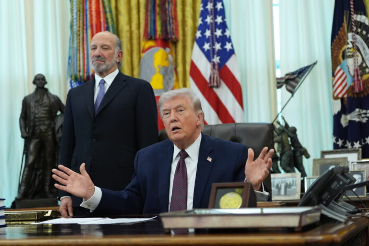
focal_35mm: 70
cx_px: 184
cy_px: 123
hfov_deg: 28.8
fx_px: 717
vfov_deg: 19.5
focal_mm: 70
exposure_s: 1/320
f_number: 2.8
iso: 4000
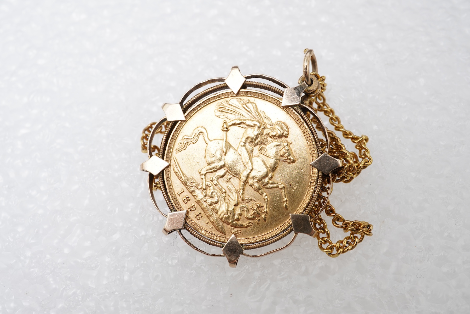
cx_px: 235
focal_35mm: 45
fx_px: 588
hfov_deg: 43.6
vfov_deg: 29.9
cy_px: 157
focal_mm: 30
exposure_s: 1/125
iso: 500
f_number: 18
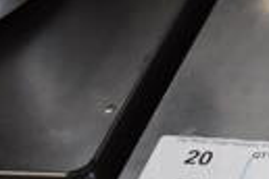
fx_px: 956
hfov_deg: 13.0
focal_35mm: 128
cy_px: 104
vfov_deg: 10.7
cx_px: 598
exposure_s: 1/125
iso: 1600
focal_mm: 18
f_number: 3.5
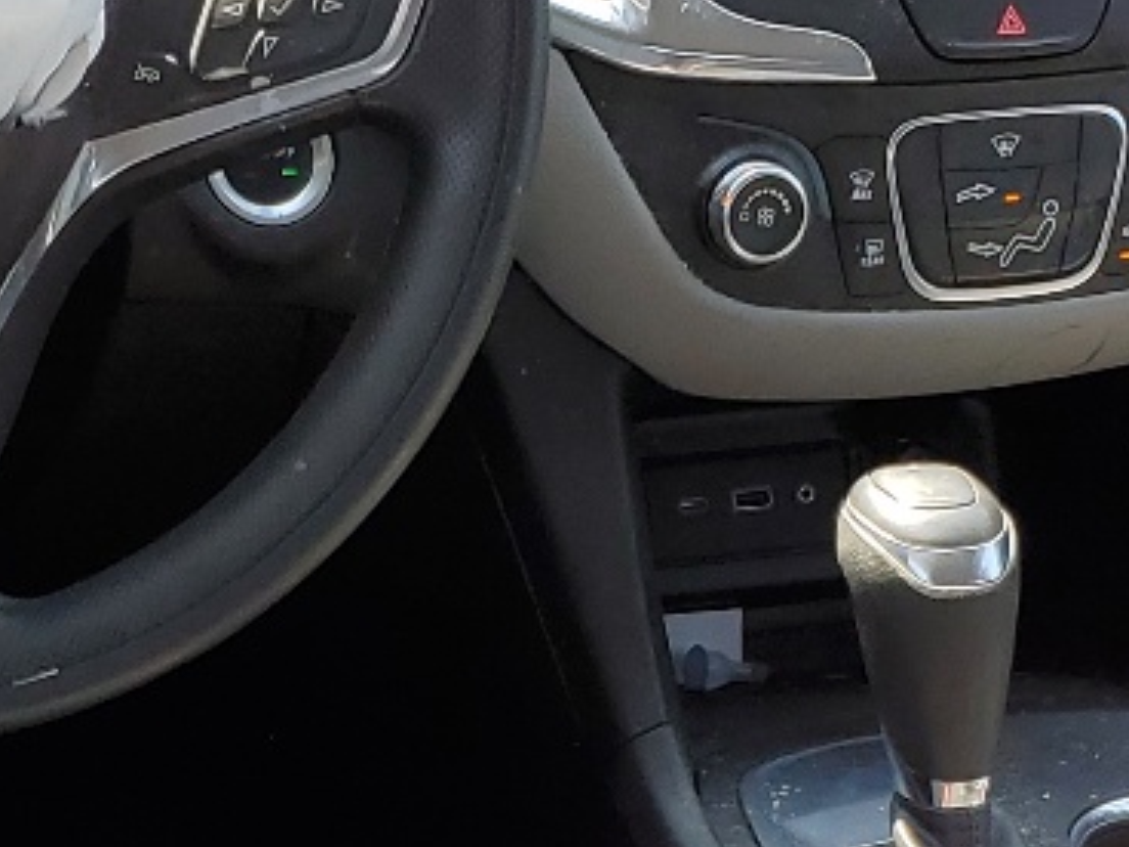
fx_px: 3685
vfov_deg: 12.8
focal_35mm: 113
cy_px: 997
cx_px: 359
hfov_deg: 17.4
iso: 50
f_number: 1.5
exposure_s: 1/303
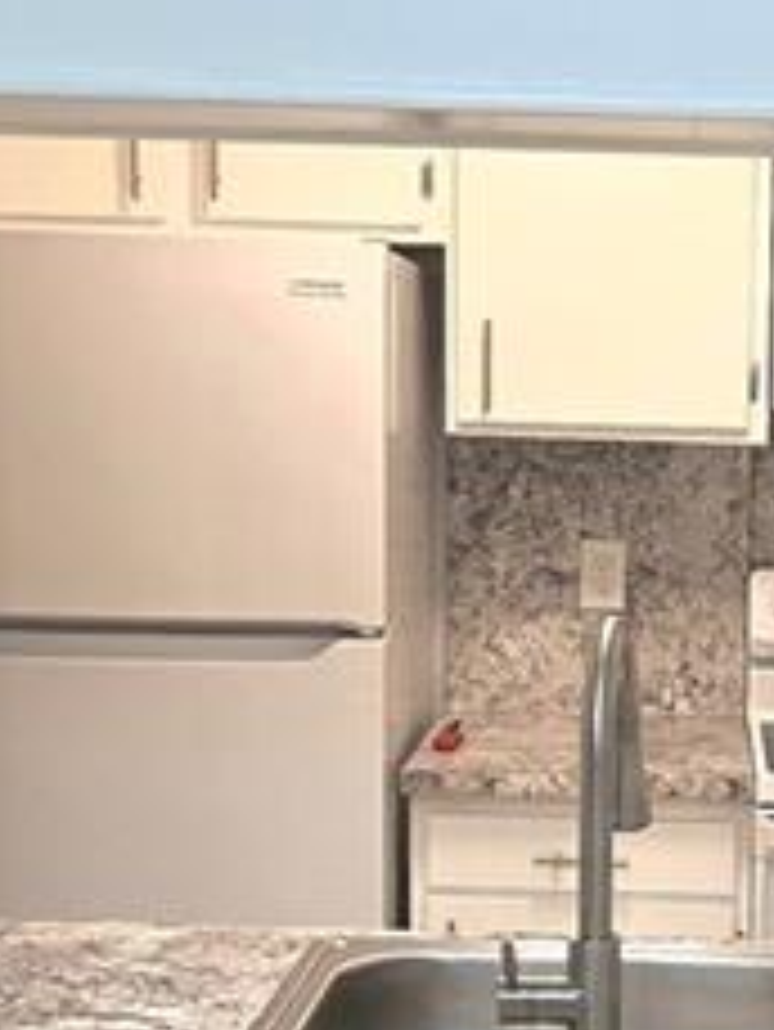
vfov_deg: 28.2
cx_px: 752
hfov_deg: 21.0
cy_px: 751
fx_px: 2025
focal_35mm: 68
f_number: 2.2
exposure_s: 1/60.2
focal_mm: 2.2
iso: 160
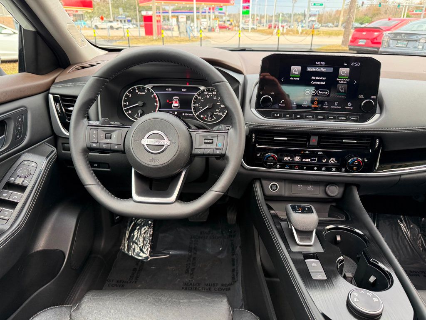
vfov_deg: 56.8
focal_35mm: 24
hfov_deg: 71.6
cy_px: 160
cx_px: 213
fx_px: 295
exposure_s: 1/101
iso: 200
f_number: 1.78
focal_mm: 6.76
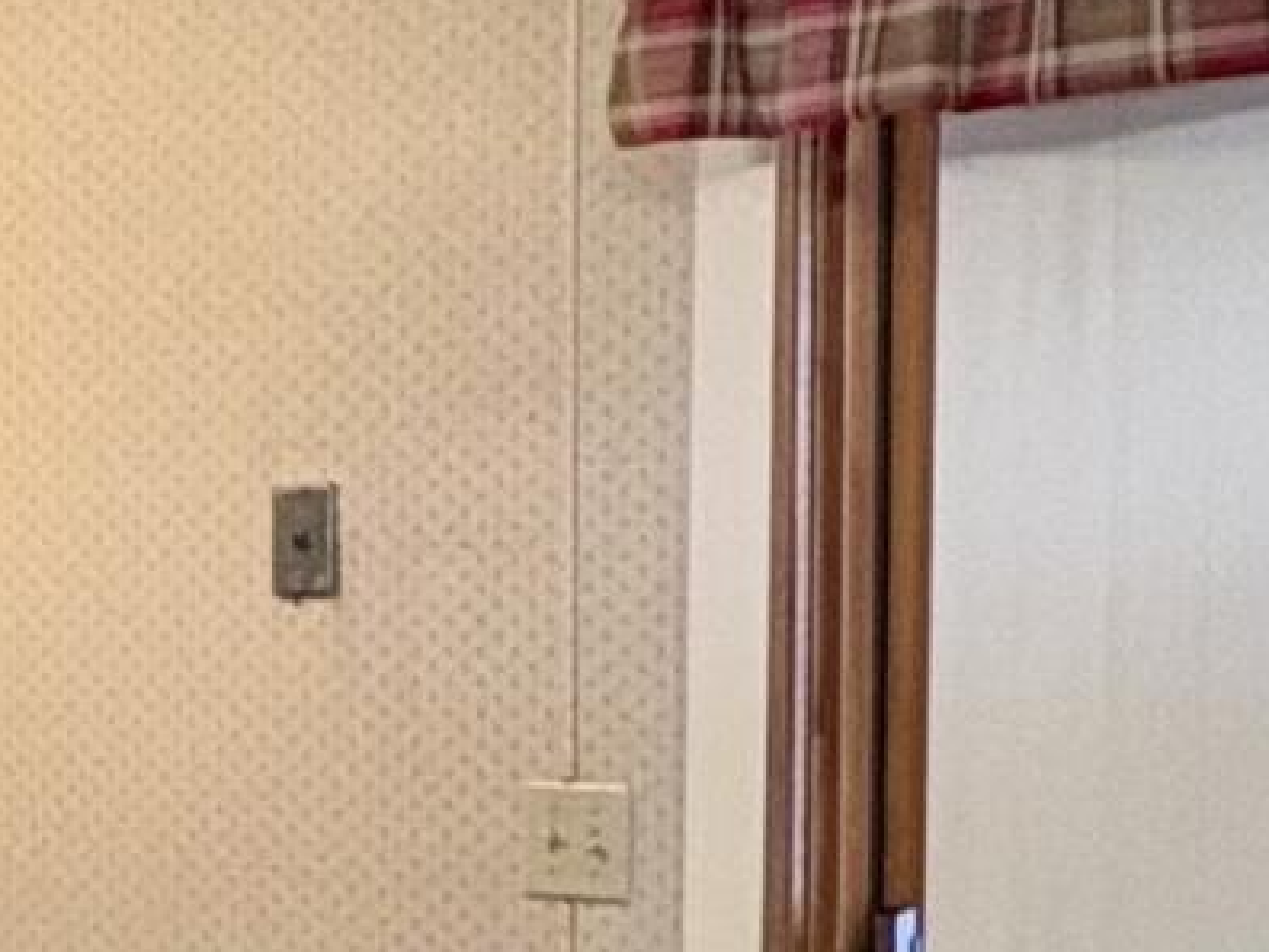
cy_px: 869
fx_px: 3886
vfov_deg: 13.8
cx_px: -1125
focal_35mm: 106
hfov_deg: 15.5
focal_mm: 2.22
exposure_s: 1/60
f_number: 2.2
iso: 200
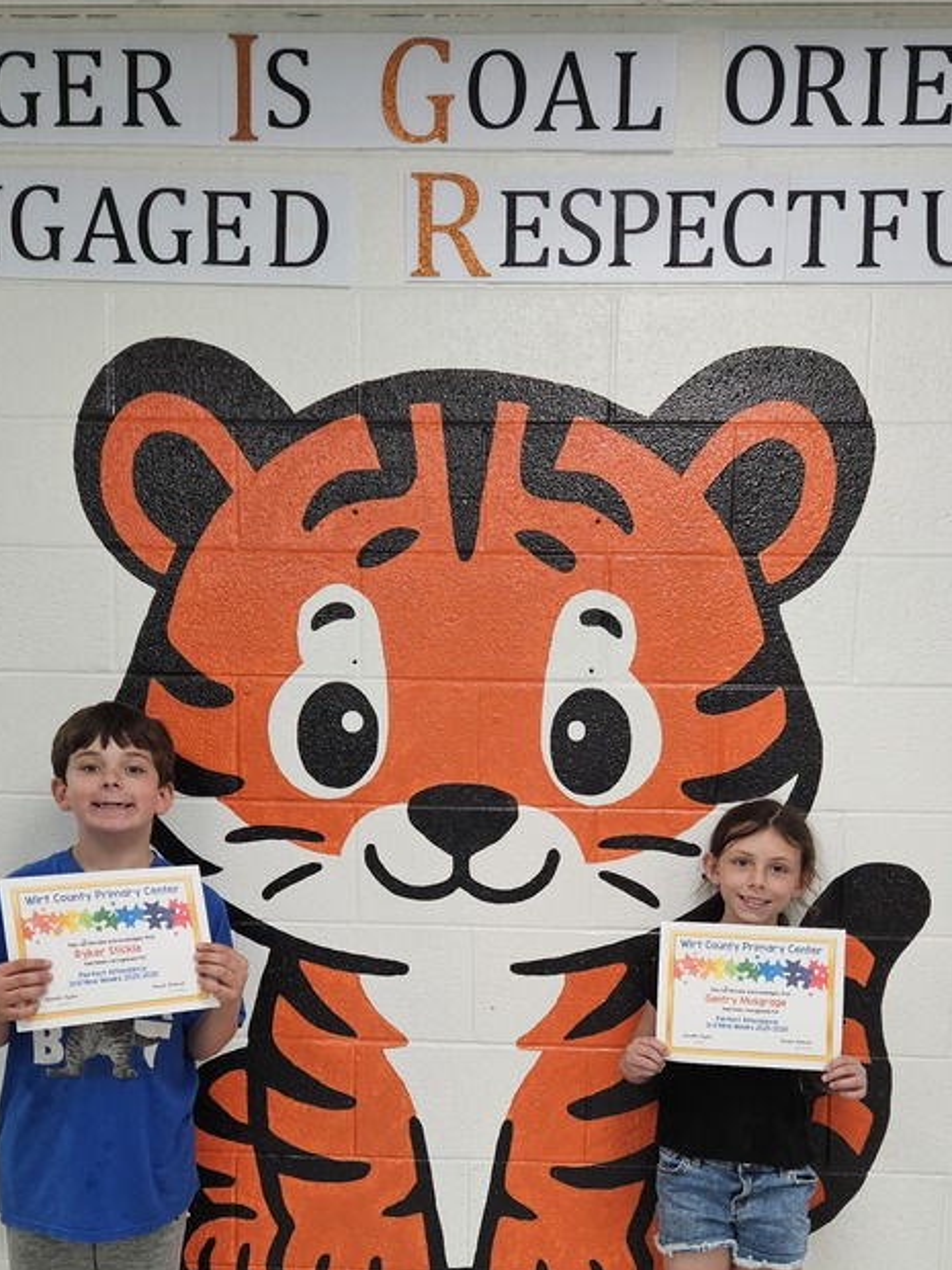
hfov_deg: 37.7
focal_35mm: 38
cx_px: 510
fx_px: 1393
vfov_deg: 47.2
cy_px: 948
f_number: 1.8
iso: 125
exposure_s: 1/120
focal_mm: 5.4
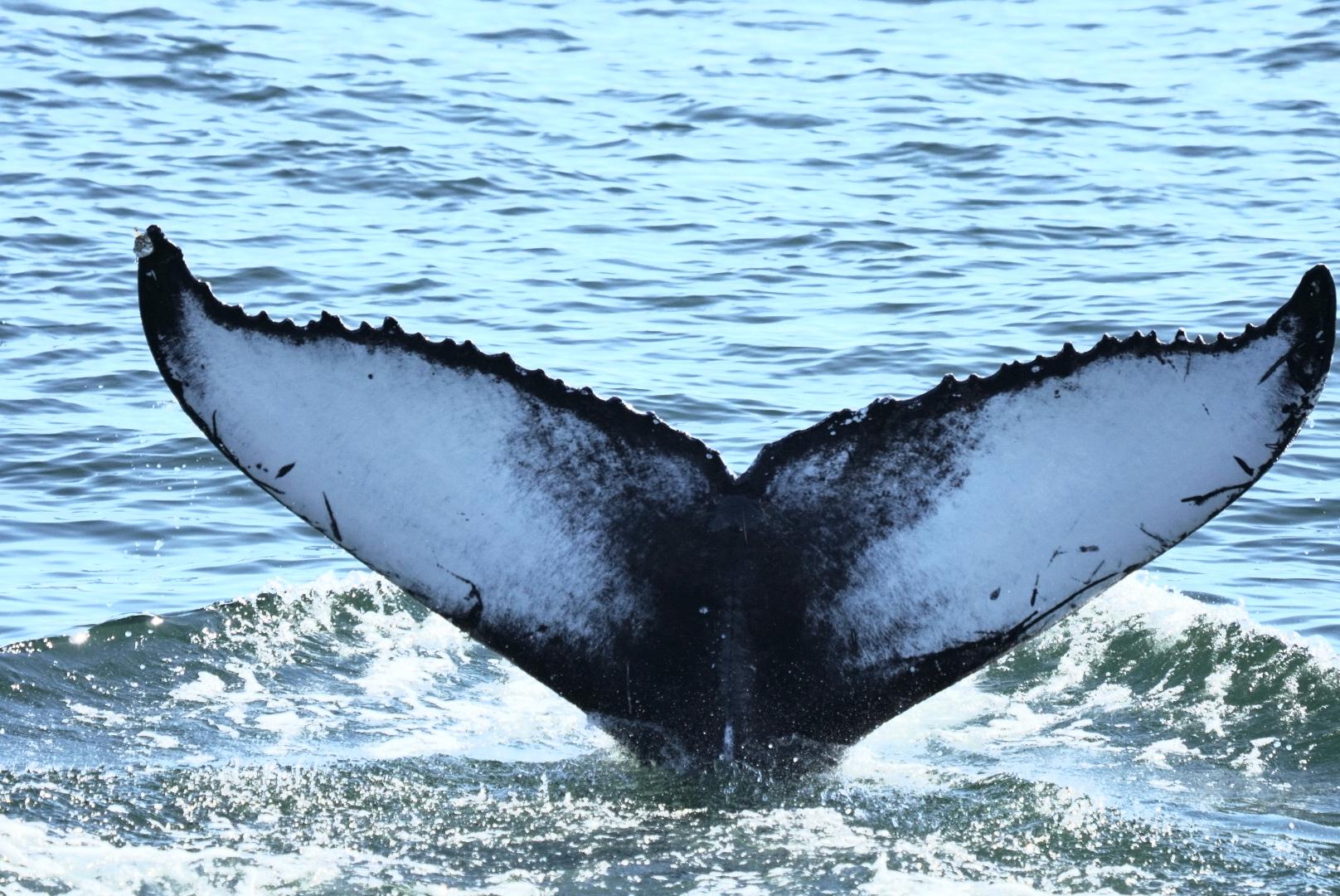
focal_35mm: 450
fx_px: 16761
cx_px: 670
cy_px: 448
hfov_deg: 4.6
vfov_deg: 3.1
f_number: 5.6
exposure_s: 1/2000
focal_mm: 300
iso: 500
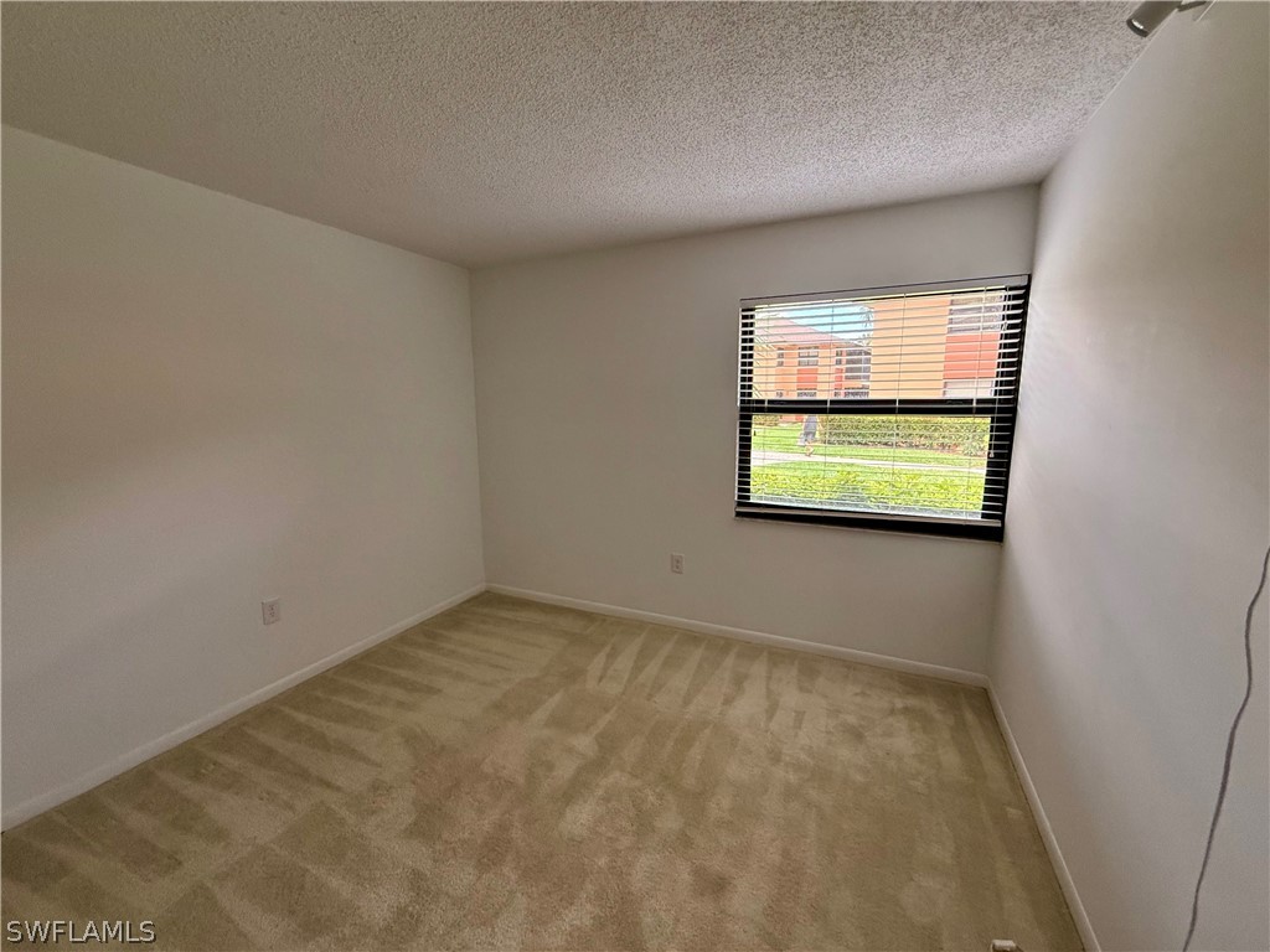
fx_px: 514
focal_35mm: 14
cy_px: 476
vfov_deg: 85.7
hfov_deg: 102.1
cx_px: 635
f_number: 2.2
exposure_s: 1/120
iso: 200
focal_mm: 2.22
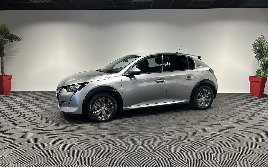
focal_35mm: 28
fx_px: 205
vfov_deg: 44.5
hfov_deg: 66.5
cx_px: 133
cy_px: 84
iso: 125
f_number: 1.5
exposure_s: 1/50
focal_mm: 5.7
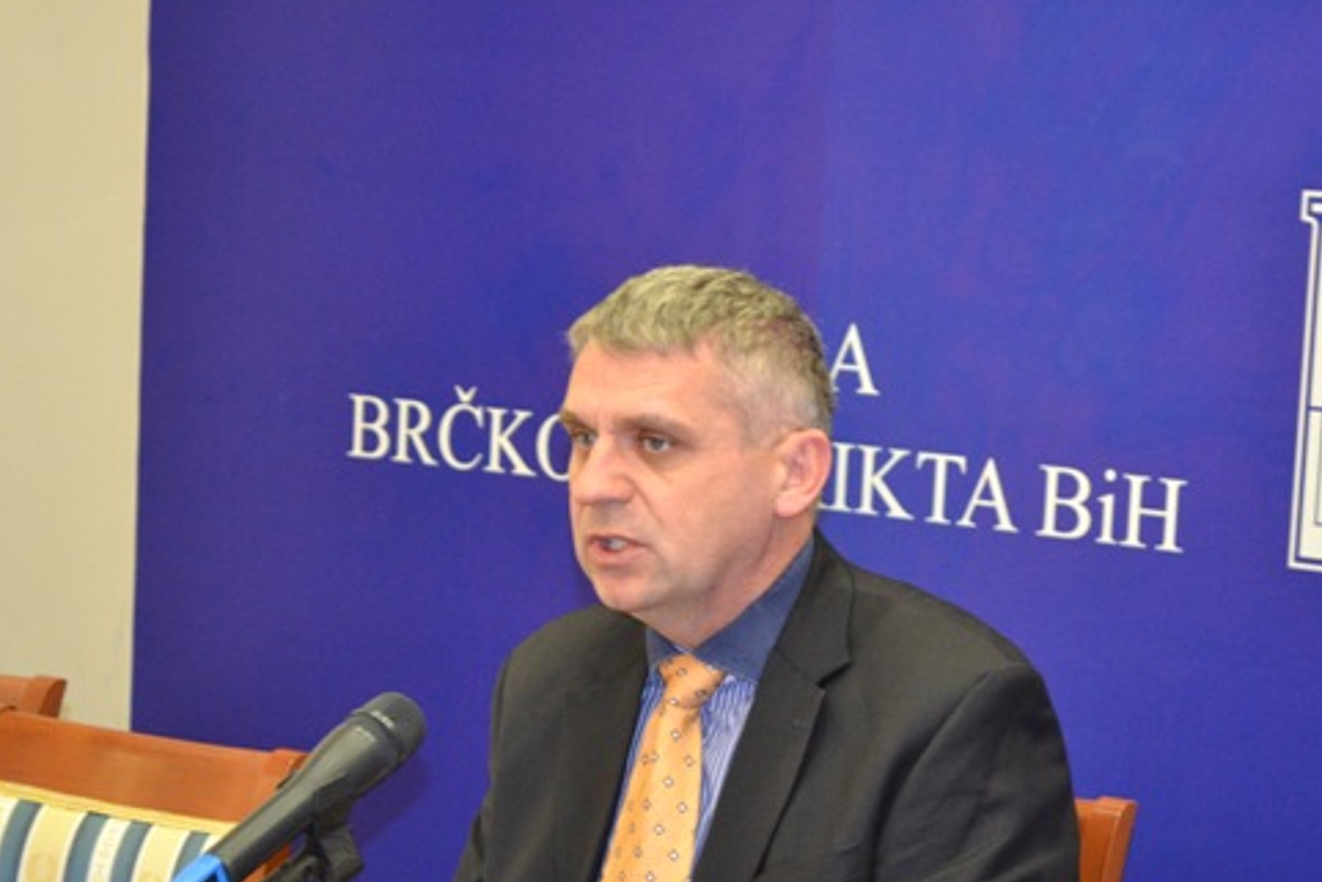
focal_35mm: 110
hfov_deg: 18.6
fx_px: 4028
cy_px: 576
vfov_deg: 12.5
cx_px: 679
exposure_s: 1/60
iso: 2500
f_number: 5.6
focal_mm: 55
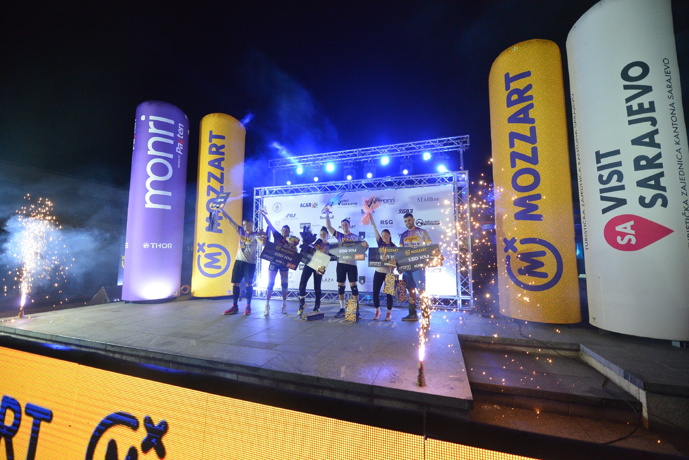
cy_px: 230
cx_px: 344
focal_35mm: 14
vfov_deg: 81.3
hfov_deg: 104.2
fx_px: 268
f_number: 2.8
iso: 3600
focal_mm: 14
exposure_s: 1/500
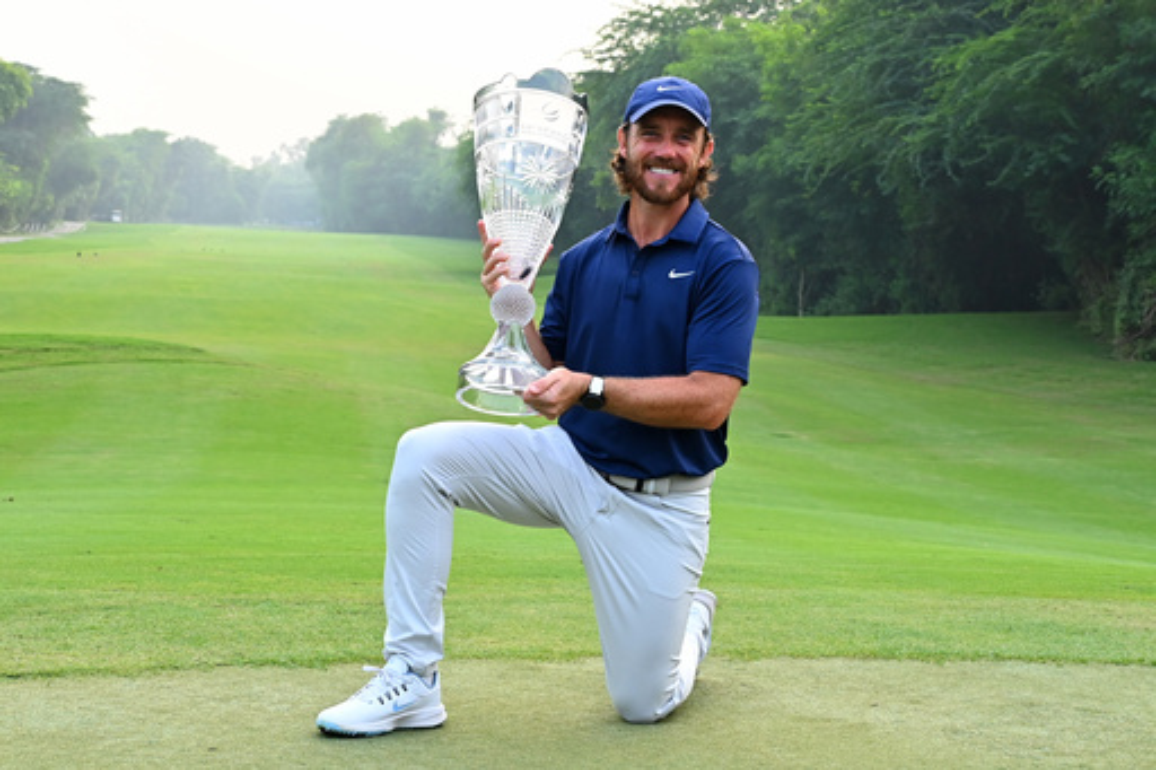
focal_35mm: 64
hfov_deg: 31.4
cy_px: 385
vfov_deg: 21.2
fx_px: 2054
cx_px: 578
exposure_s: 1/200
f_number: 7.1
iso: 800
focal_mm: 43
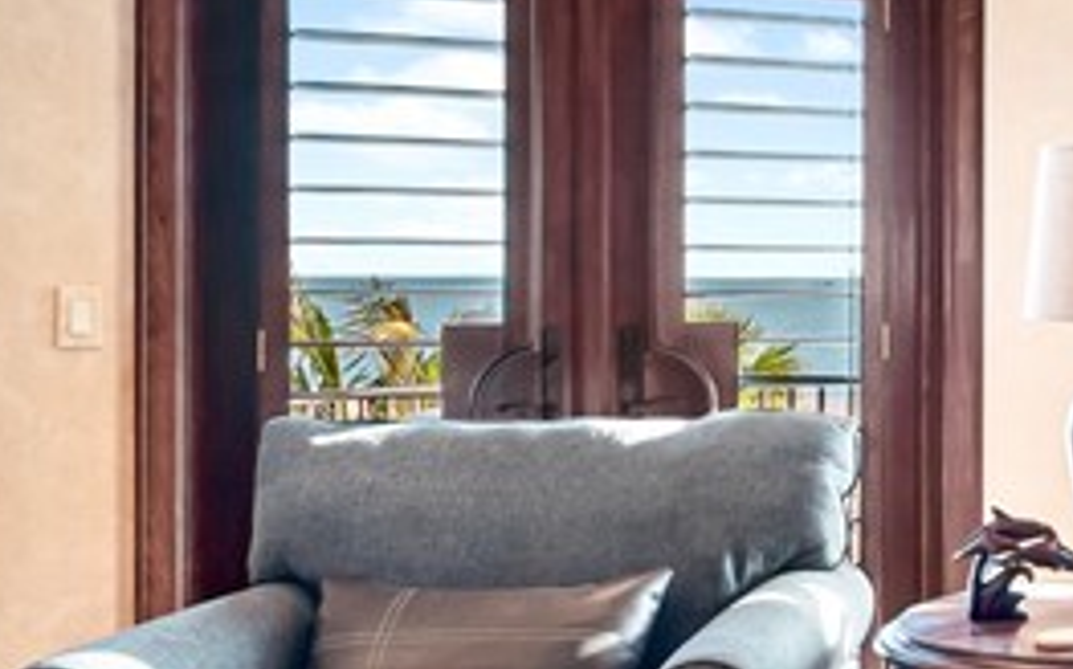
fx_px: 1929
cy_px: 281
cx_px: 1375
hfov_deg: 26.6
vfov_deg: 19.7
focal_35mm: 66
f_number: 7.1
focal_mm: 8
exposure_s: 1/8
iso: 200
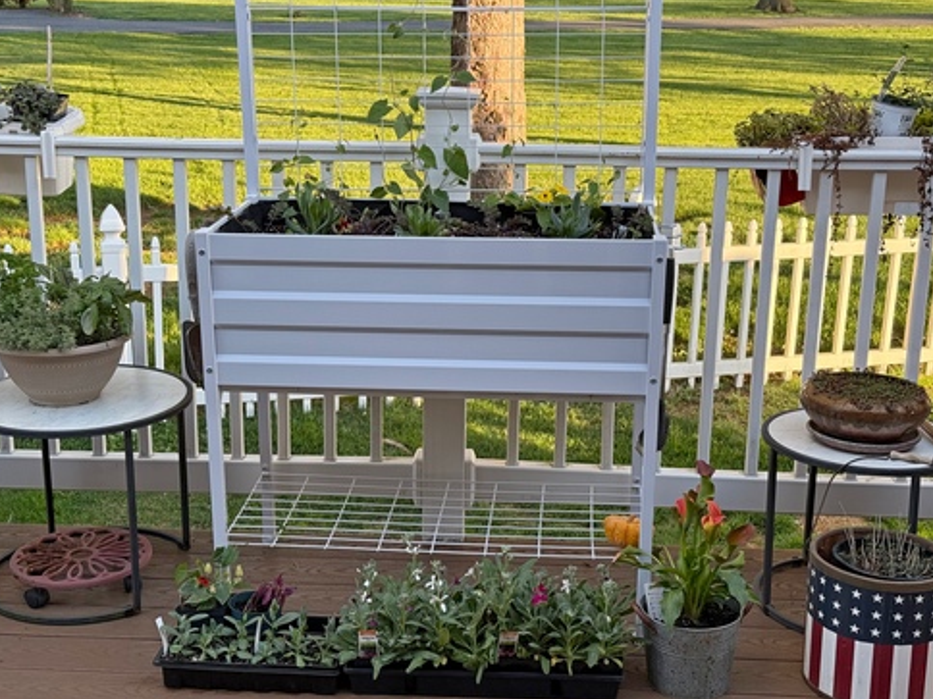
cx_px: 455
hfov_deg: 38.2
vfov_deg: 29.1
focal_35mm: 50
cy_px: 354
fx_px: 1348
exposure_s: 1/425
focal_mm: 6.76
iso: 64
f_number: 1.78
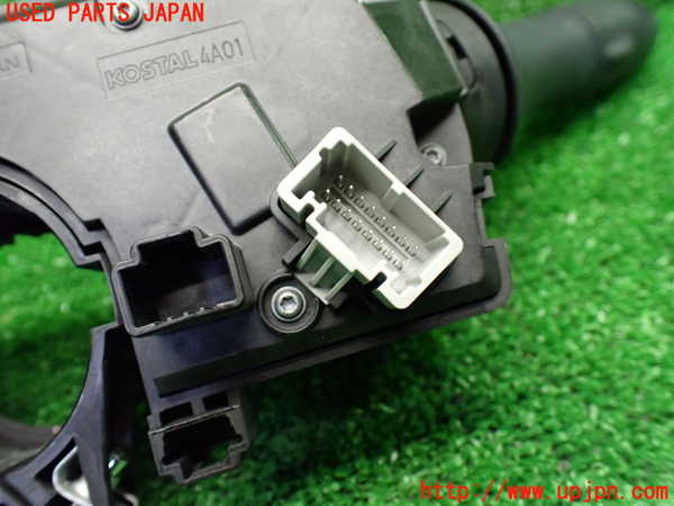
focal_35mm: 30
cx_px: 337
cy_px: 253
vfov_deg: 46.8
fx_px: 584
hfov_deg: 60.0
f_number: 2.3
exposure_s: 1/80
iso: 800
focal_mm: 5.4
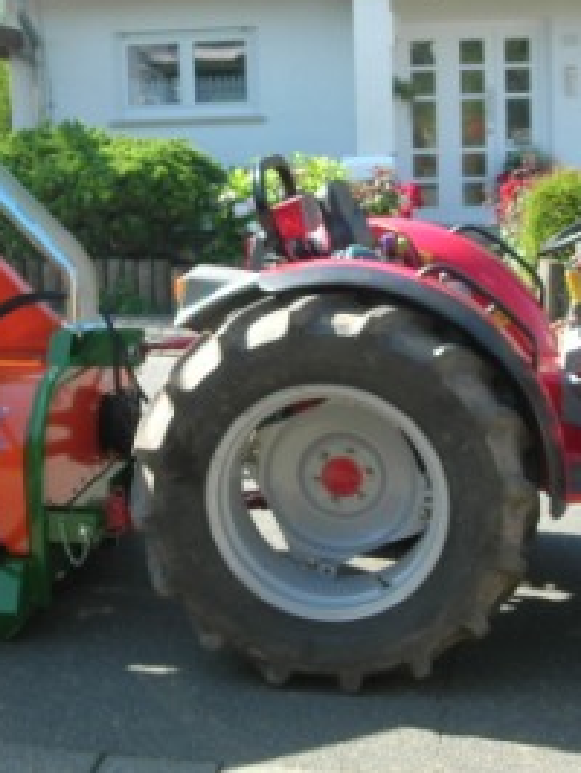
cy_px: 314
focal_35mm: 64
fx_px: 1430
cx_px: 215
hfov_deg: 22.9
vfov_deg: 30.2
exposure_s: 1/120
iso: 64
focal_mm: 7.8
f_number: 4.8
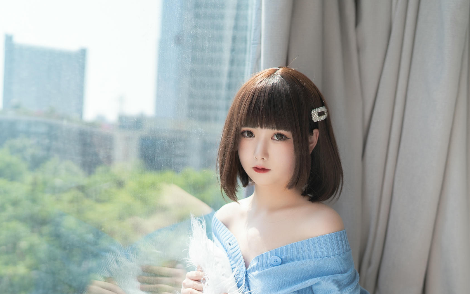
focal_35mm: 45
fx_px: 576
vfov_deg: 28.4
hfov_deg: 44.2
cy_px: 195
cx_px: 276
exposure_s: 1/5000
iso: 500
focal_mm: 35
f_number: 2
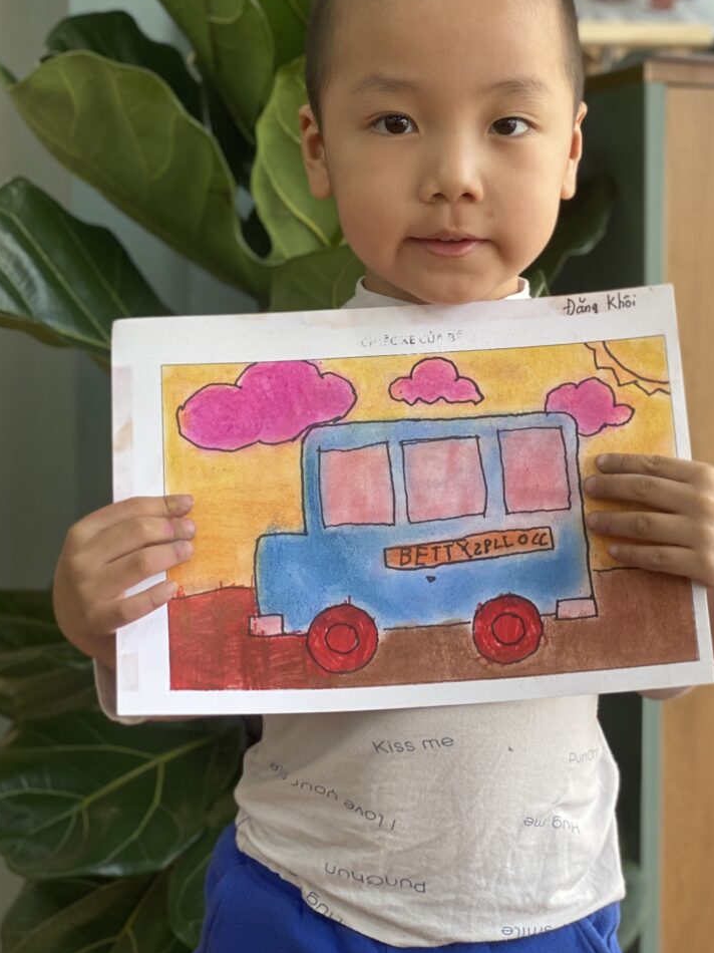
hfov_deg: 20.1
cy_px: 307
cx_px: 447
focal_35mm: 73
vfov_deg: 26.5
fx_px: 2009
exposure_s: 1/122
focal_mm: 6
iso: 64
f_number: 2
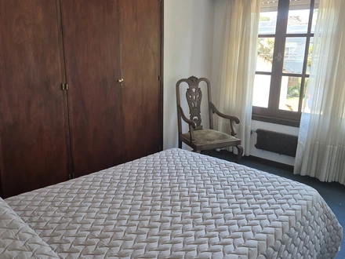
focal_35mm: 23
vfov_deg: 58.9
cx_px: 172
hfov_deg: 73.9
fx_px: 229
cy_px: 130
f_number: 1.8
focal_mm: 5.4
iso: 200
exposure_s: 1/180
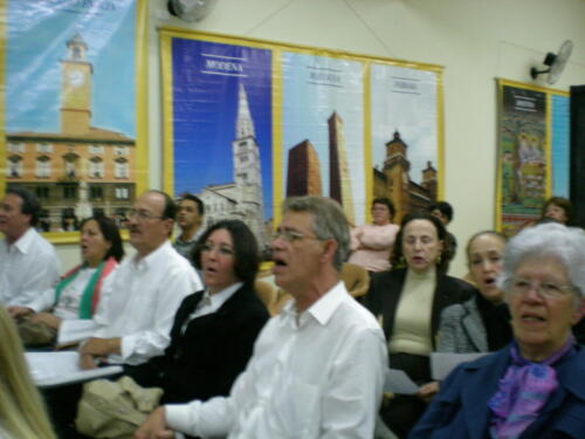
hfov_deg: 49.0
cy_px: 220
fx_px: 642
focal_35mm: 38
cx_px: 292
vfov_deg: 37.7
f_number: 3.1
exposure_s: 1/21
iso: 200
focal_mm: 6.3
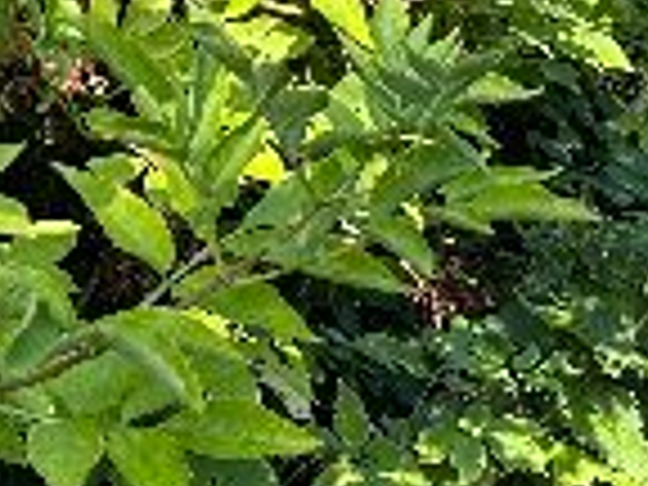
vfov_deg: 12.6
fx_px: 2190
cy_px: 142
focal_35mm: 117
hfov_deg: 15.3
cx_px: 1022
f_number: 1.78
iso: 80
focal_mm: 6.86
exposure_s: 1/650
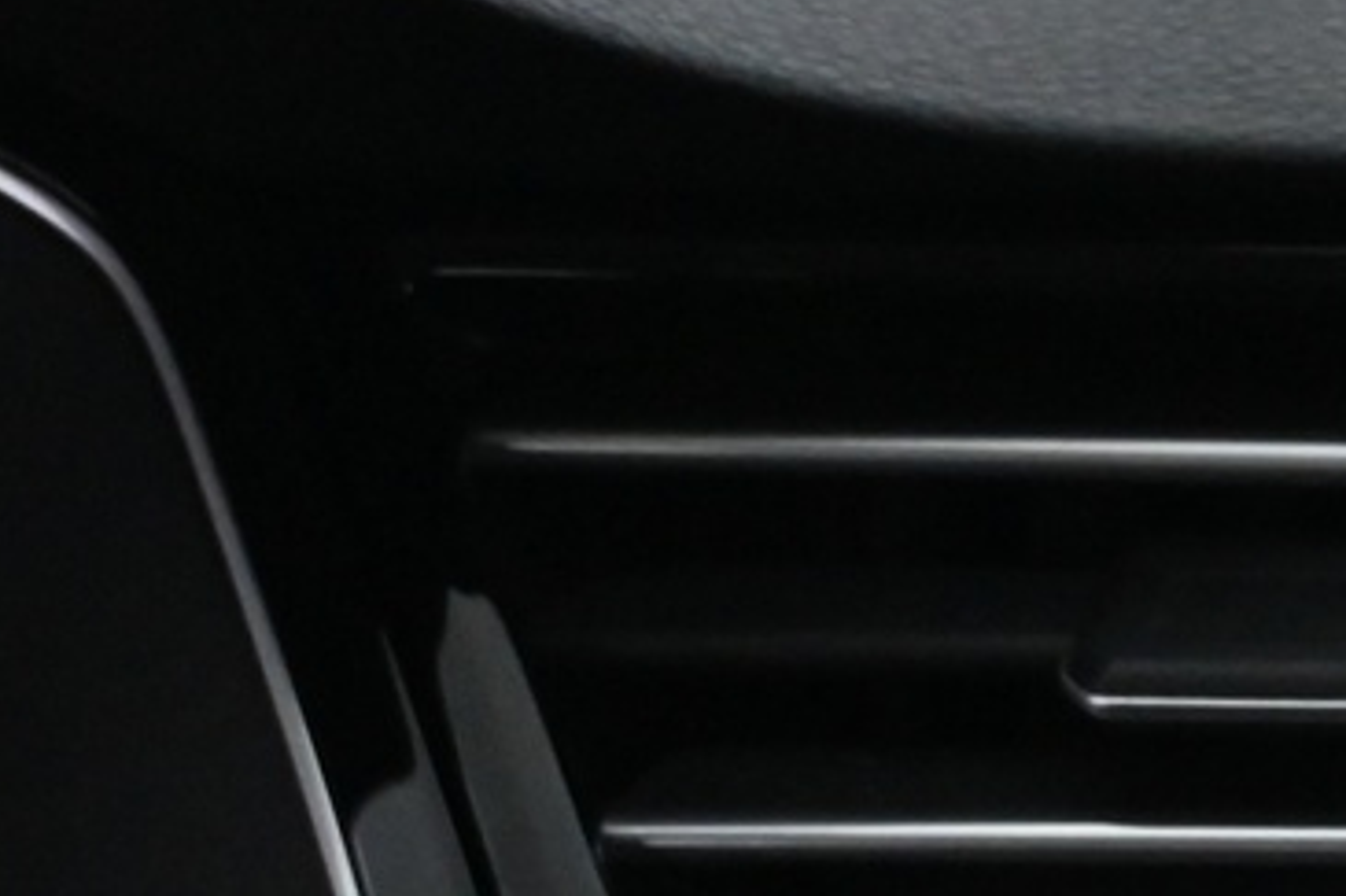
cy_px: 1652
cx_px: 2840
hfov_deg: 10.5
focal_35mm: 176
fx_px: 6589
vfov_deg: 7.5
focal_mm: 26.5
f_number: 4.5
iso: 3600
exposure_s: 1/40
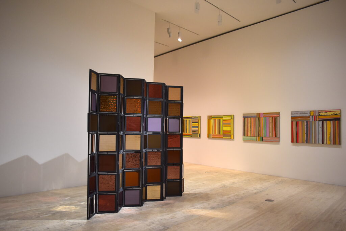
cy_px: 116
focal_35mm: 32
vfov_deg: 41.7
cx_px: 173
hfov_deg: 59.5
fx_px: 303
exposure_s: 1/60
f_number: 4
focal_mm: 21
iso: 720
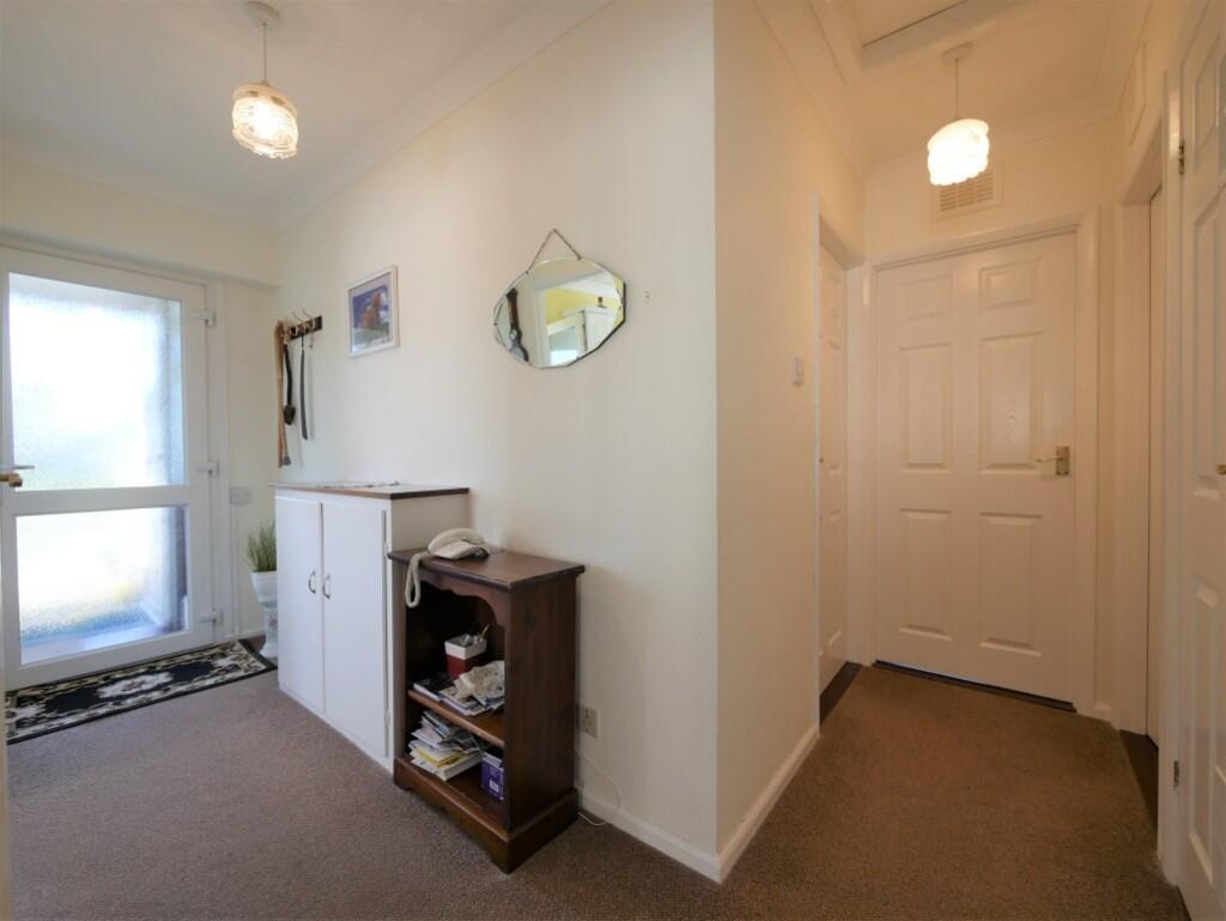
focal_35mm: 14
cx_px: 613
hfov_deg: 102.0
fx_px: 496
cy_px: 460
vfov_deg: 85.7
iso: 200
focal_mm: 7
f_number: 4
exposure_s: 1/100
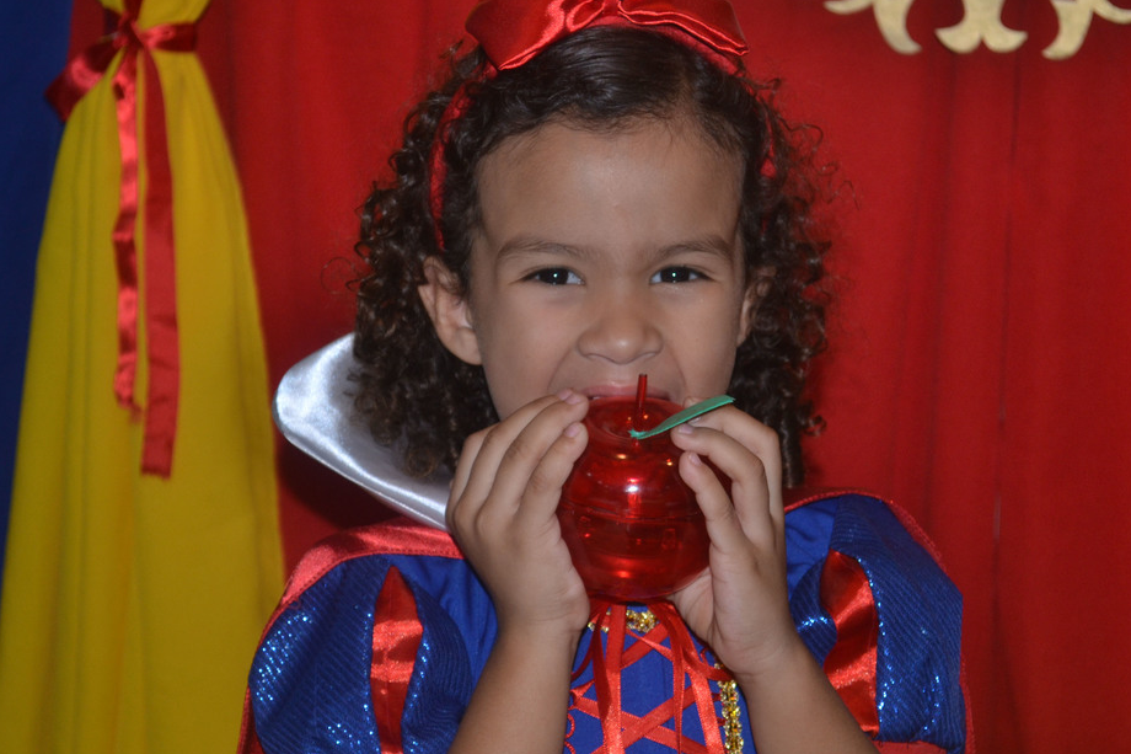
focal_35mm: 108
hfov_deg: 19.0
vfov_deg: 12.7
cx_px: 606
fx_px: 3381
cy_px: 378
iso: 400
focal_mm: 55
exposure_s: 1/60
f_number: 5.6
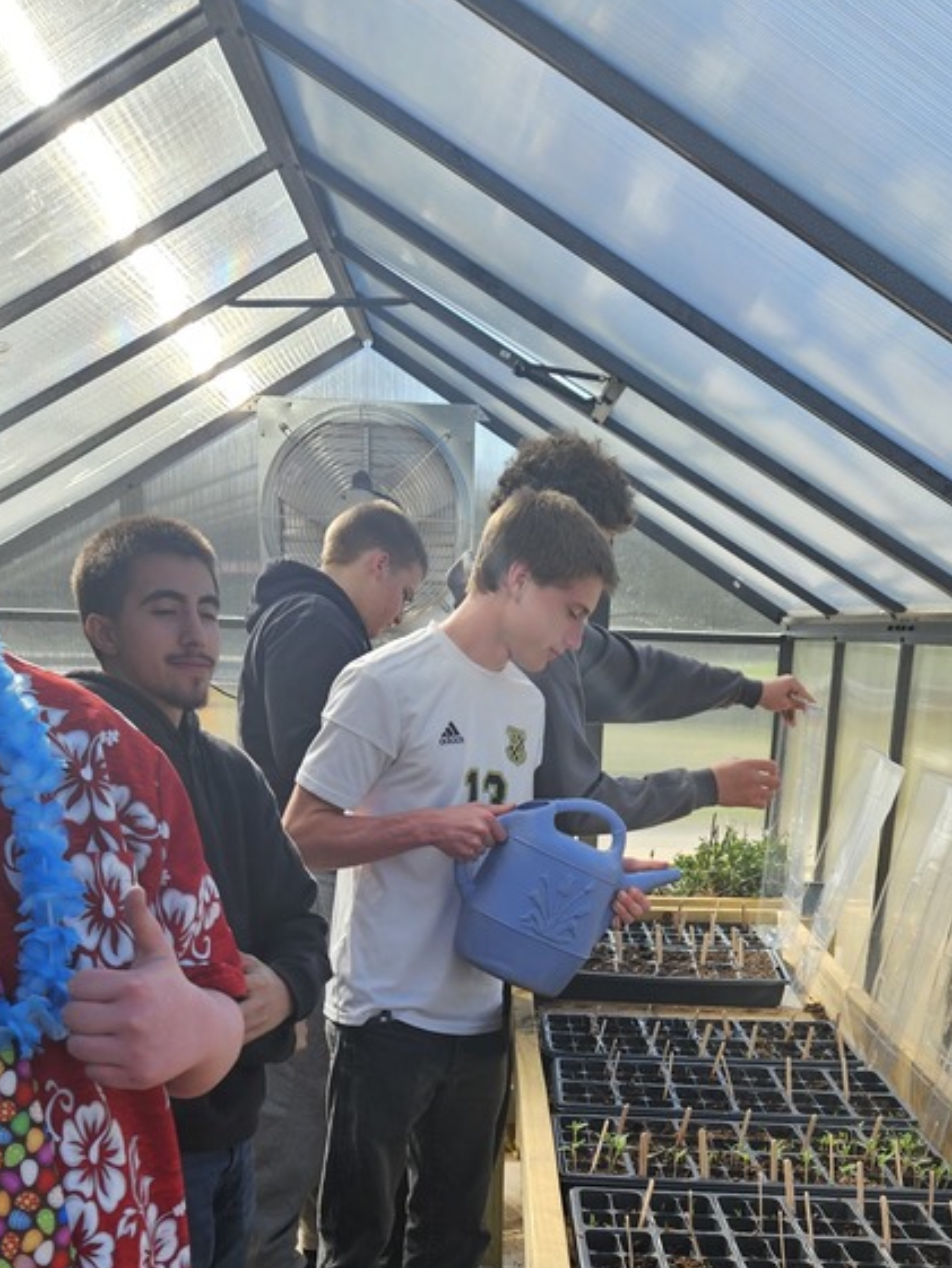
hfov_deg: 34.3
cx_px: 518
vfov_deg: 41.4
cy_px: 1132
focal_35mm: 42
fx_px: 1540
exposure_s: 1/796
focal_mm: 5.4
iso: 25
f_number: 1.8
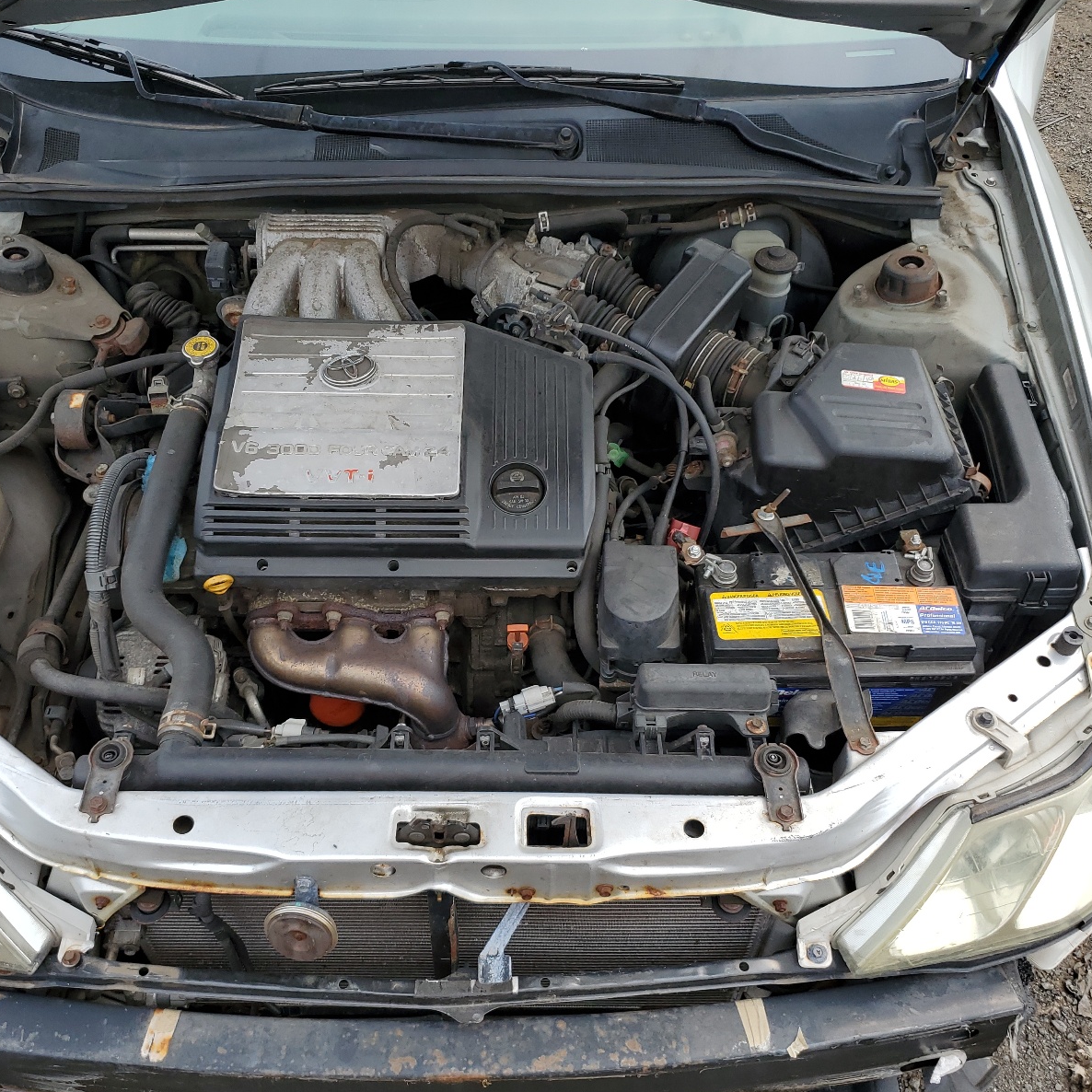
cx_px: 493
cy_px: 548
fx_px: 1106
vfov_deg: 52.5
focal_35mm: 31
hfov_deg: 52.4
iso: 50
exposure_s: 1/1429
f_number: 1.5
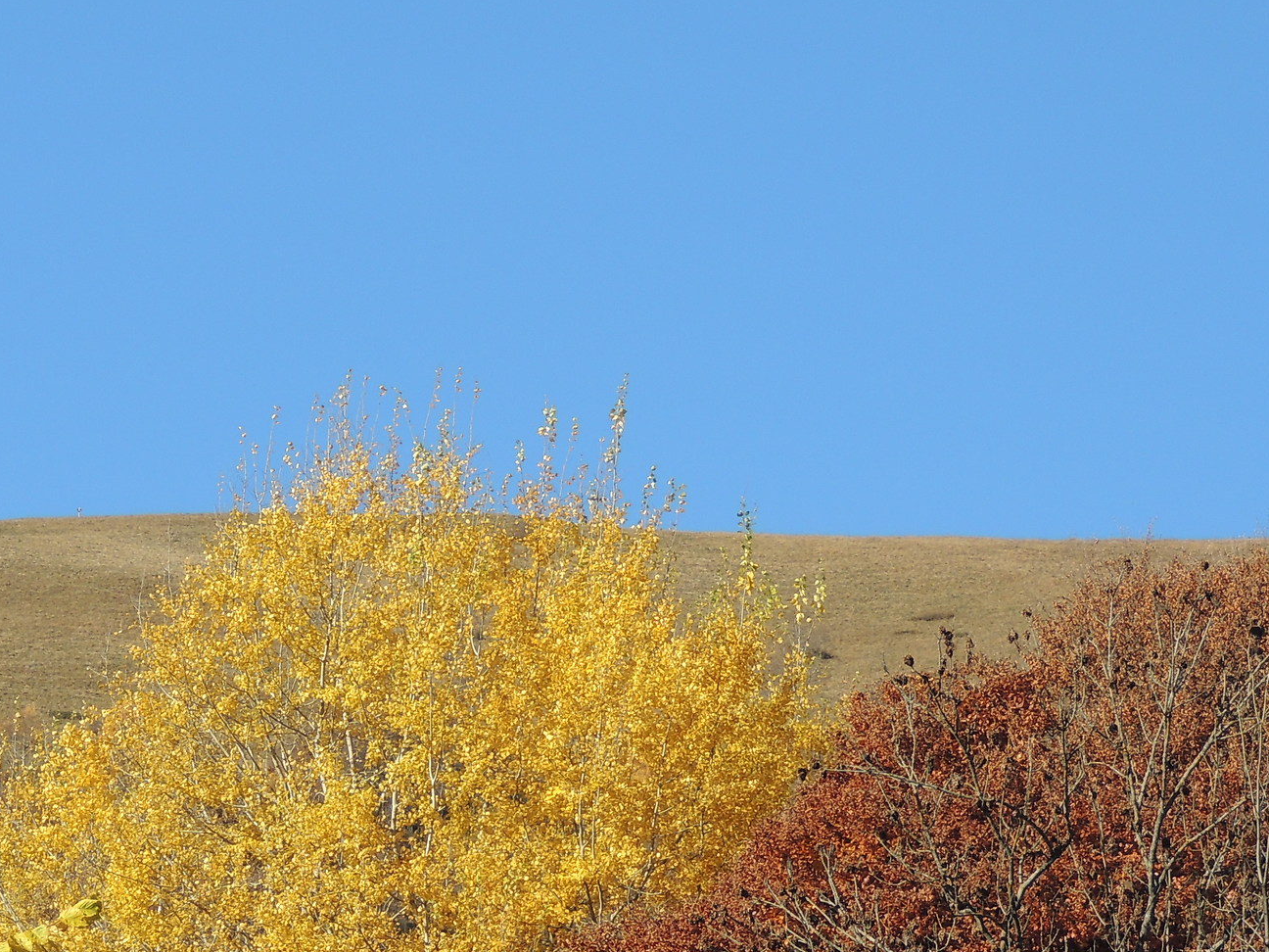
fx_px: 10521
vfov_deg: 5.2
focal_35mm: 287
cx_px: 136
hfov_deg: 6.9
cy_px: 800
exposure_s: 1/500
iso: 100
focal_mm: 27.6
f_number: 4.4
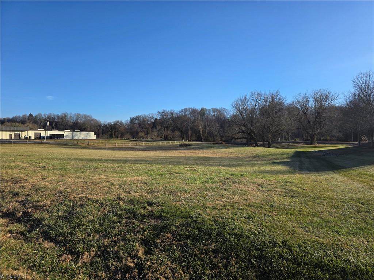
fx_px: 248
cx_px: 187
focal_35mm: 23
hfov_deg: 73.9
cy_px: 140
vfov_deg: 58.9
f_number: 1.7
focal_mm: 6.3
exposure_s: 1/4539
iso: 80
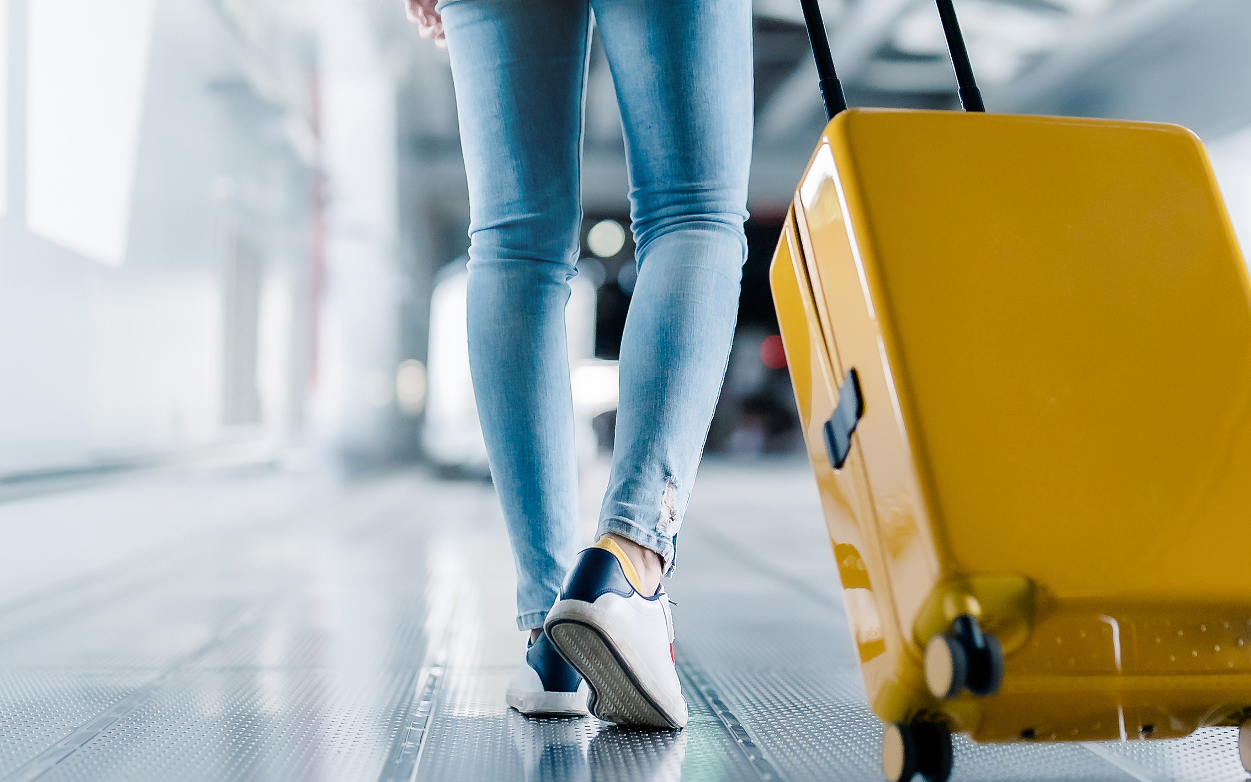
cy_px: 230
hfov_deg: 23.0
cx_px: 813
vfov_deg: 14.5
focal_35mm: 90
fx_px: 3068
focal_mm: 50
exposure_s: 1/500
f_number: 1.4
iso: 640
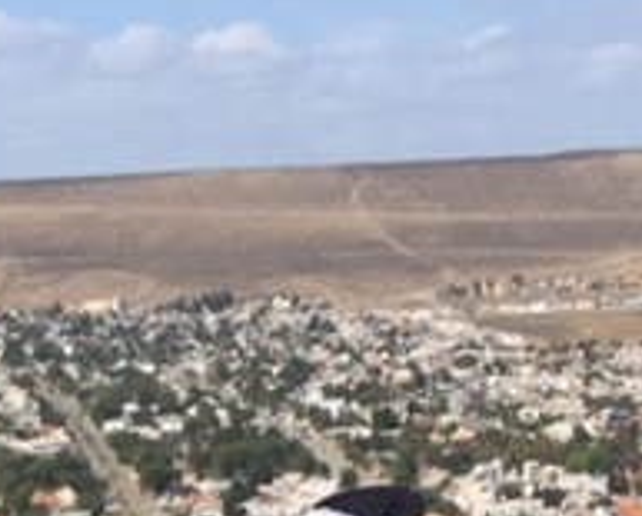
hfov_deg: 12.1
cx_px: -366
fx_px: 2854
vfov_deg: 9.6
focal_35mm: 150
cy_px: 1029
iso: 25
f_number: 2.2
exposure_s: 1/1832
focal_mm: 4.15
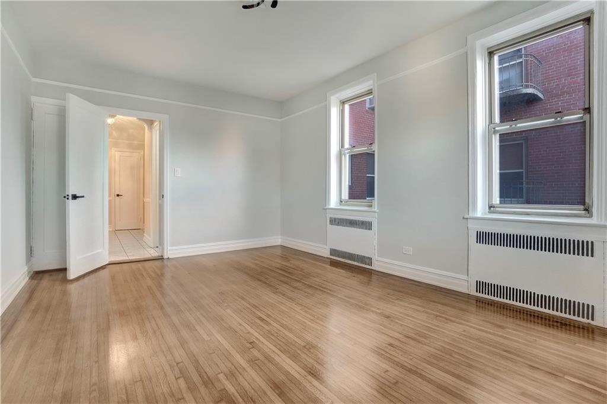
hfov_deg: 100.4
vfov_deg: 77.3
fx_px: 253
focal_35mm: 15
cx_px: 304
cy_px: 202
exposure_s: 1/13
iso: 800
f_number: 9
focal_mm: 10
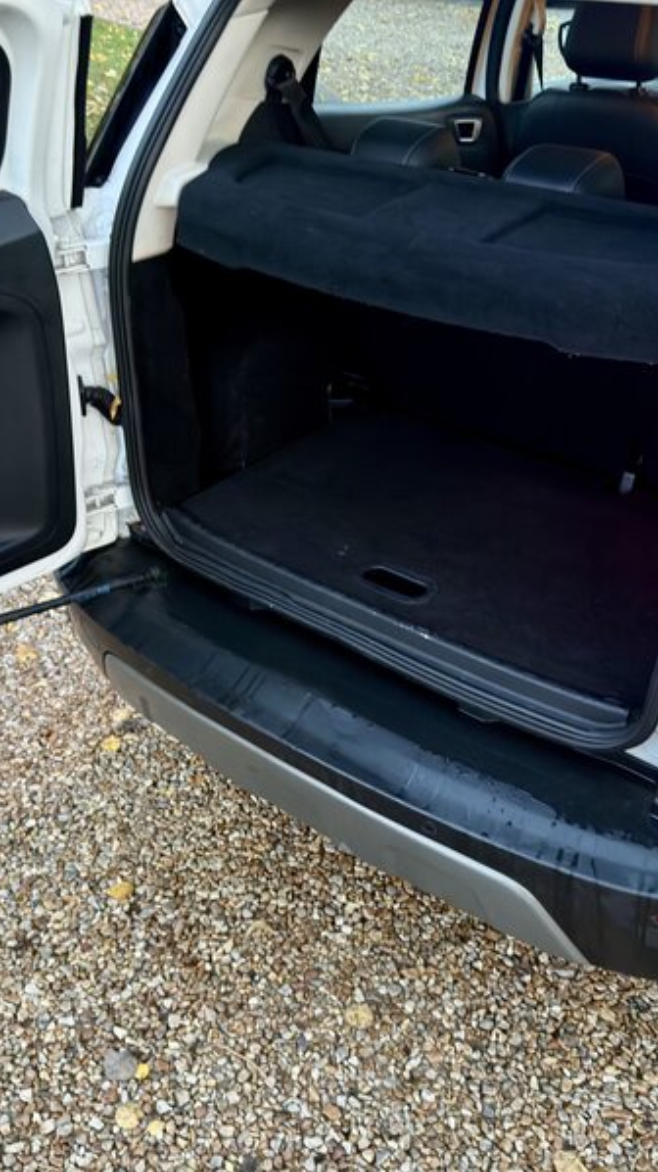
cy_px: 586
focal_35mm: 35
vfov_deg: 56.6
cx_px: 345
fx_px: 1087
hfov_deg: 33.7
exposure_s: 1/30
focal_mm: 6.76
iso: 640
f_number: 1.78
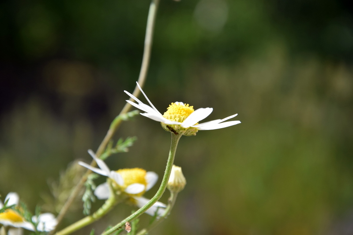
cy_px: 118
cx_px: 176
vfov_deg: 8.7
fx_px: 1545
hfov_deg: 13.0
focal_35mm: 158
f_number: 8
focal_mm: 105
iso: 200
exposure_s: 1/400
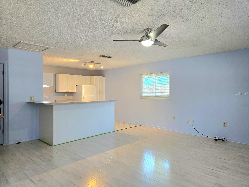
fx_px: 165
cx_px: 124
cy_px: 94
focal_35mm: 23
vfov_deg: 58.9
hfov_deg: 73.9
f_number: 1.7
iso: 160
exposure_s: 1/120
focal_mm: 6.3
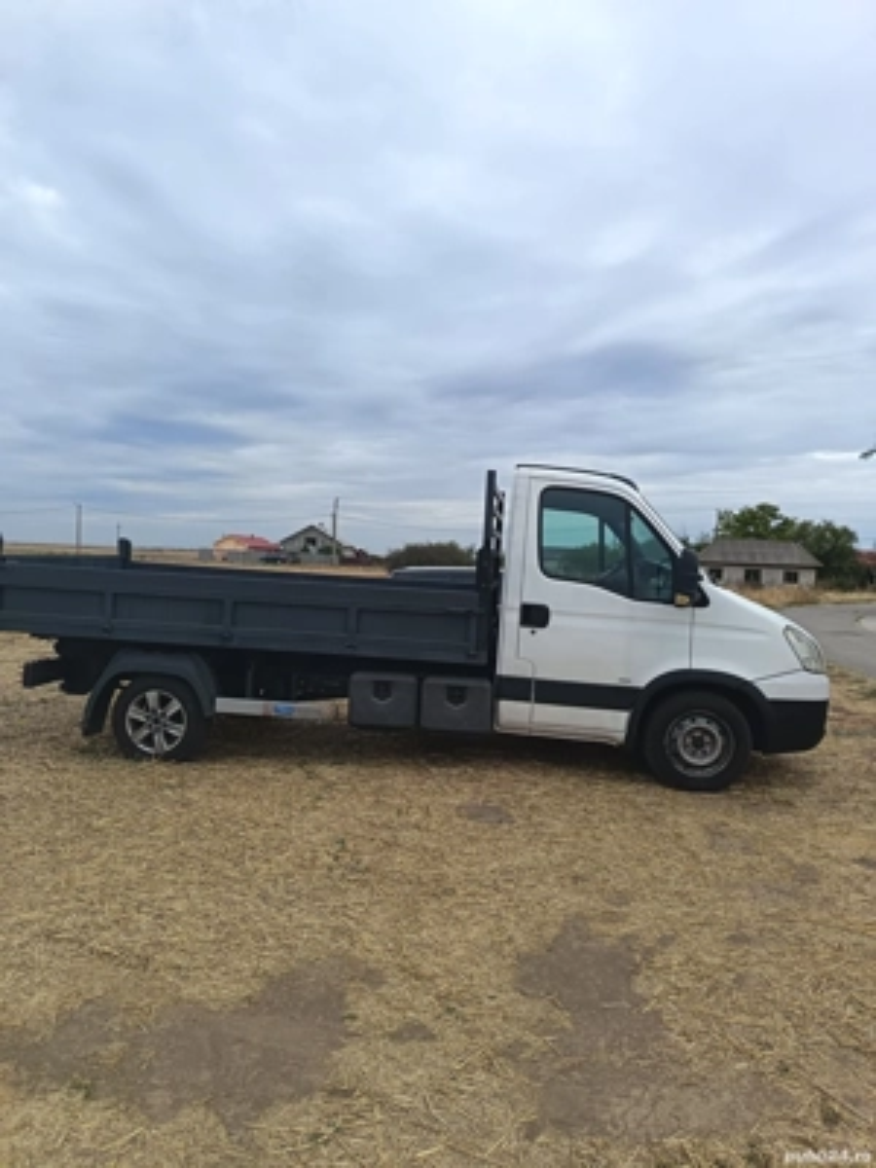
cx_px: 438
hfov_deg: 56.8
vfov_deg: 71.6
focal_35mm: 24
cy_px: 584
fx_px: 810
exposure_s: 1/162
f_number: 1.75
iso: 100
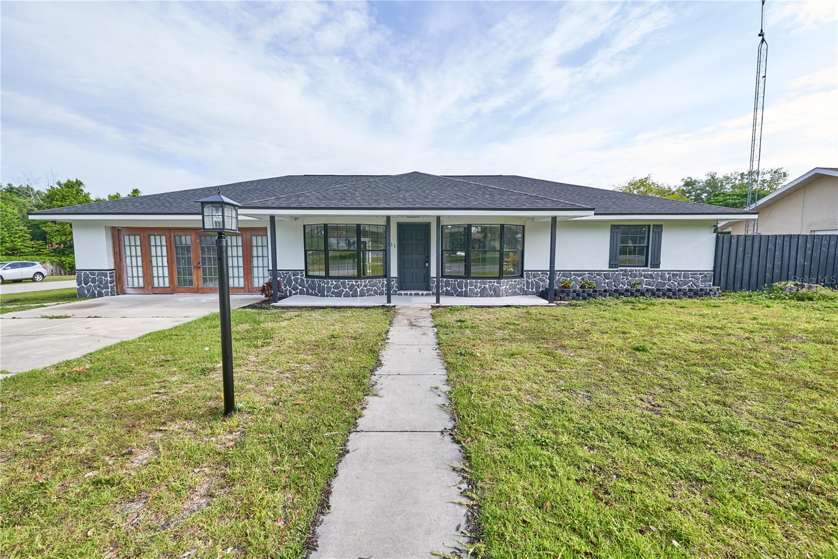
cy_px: 280
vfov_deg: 81.2
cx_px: 419
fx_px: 326
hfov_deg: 104.3
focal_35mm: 14
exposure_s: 1/200
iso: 100
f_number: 4.5
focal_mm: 14
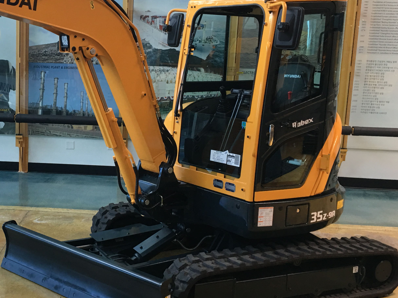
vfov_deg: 30.3
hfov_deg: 38.5
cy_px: 140
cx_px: 92
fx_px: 552
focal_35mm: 48
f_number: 2.2
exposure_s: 1/30
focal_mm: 4.15
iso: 40
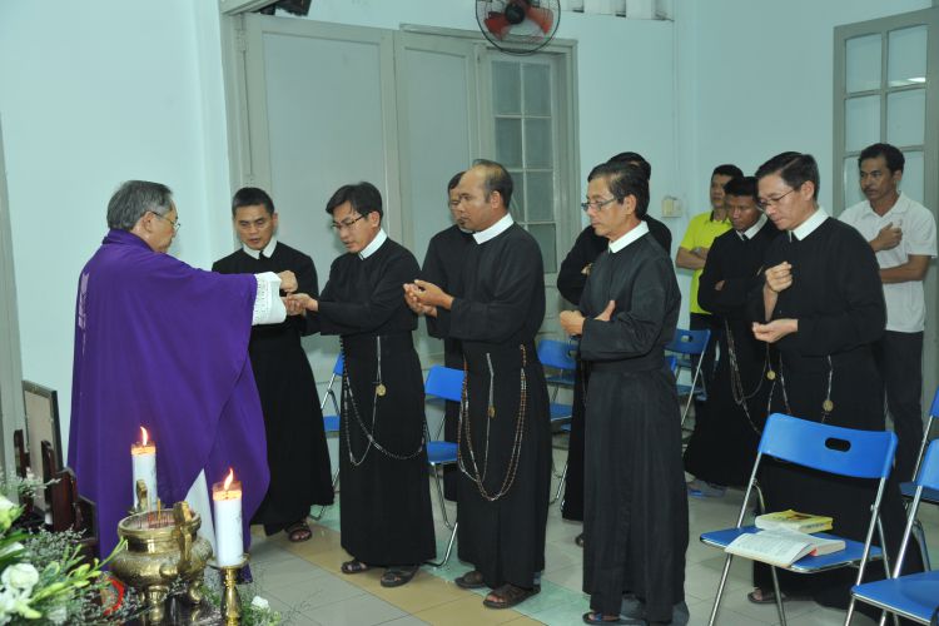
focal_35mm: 40
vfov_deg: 33.4
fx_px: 1043
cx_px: 470
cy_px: 313
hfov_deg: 48.5
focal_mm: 40
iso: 1600
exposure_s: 1/60
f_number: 5
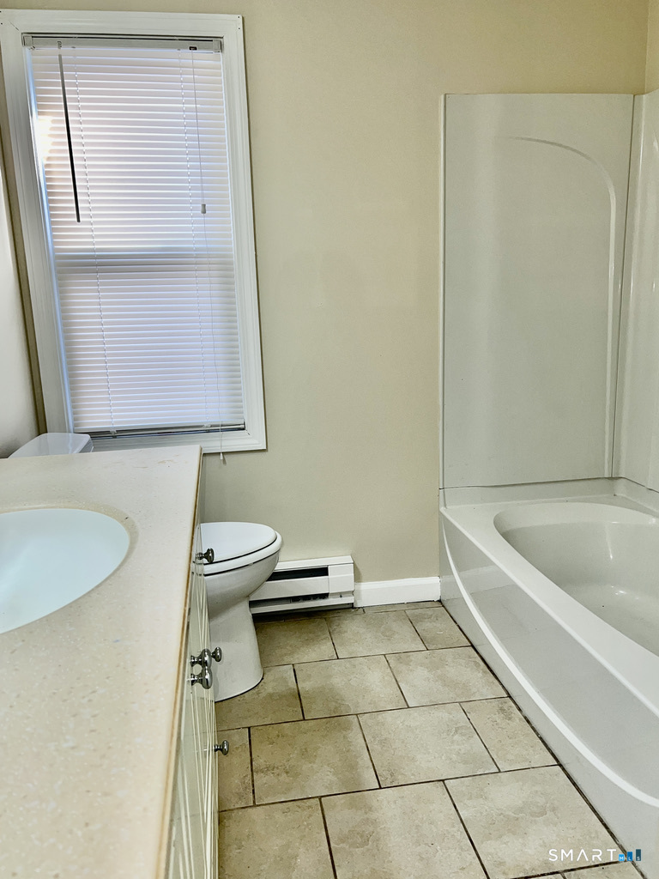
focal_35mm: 26
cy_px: 440
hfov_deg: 53.1
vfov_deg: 67.3
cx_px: 330
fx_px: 660
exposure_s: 1/222
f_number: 1.5
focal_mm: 5.7
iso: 32
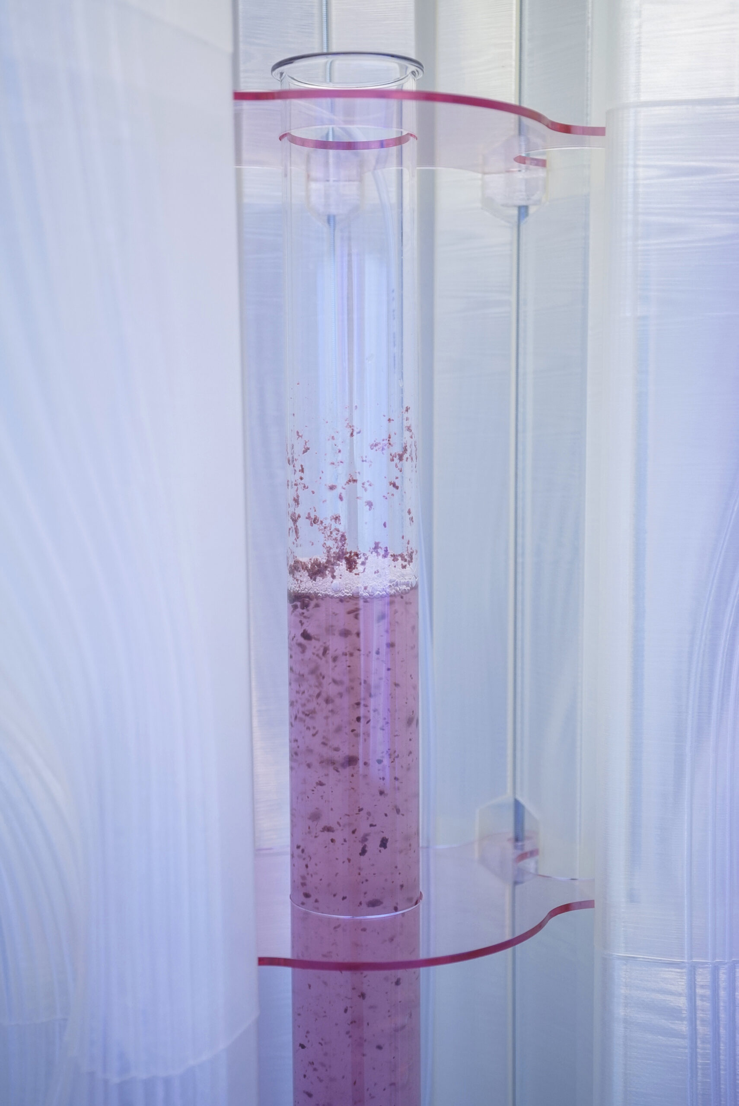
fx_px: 1537
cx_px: 370
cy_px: 553
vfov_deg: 39.6
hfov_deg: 27.0
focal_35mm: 50
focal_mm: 50
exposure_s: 1/60
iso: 2000
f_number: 3.2
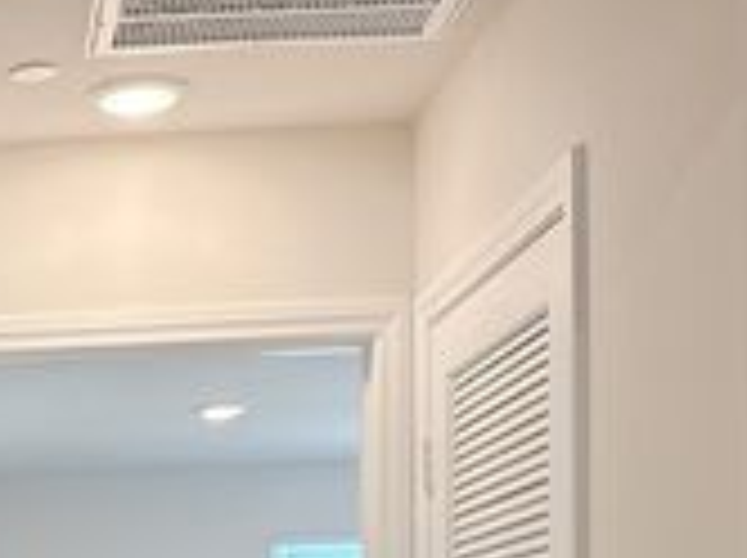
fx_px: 1853
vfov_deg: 16.2
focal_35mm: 86
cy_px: 736
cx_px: -274
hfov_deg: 20.4
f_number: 1.78
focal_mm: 6.76
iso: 200
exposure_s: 1/155
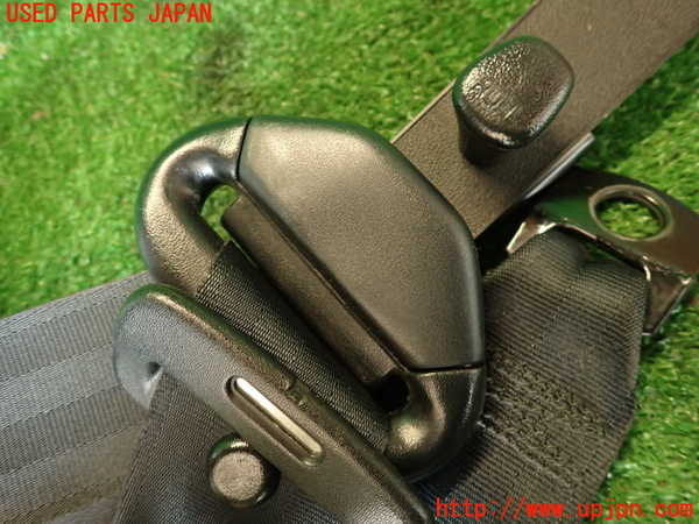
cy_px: 262
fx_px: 505
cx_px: 350
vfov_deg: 54.9
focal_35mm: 25
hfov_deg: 69.4
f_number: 2
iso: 320
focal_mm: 4.5
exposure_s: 1/30
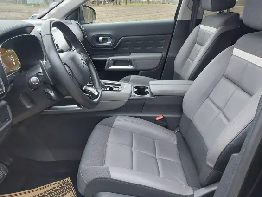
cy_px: 102
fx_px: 257
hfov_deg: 53.9
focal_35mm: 34
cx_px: 135
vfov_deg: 41.8
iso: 160
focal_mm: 4.6
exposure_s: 1/50
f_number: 1.8
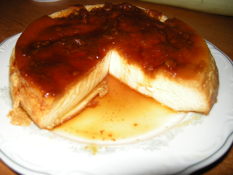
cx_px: 116
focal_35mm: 35
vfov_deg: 40.7
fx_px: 236
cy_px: 88
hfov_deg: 52.6
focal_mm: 7.5
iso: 64
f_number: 2.7
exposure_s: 1/60
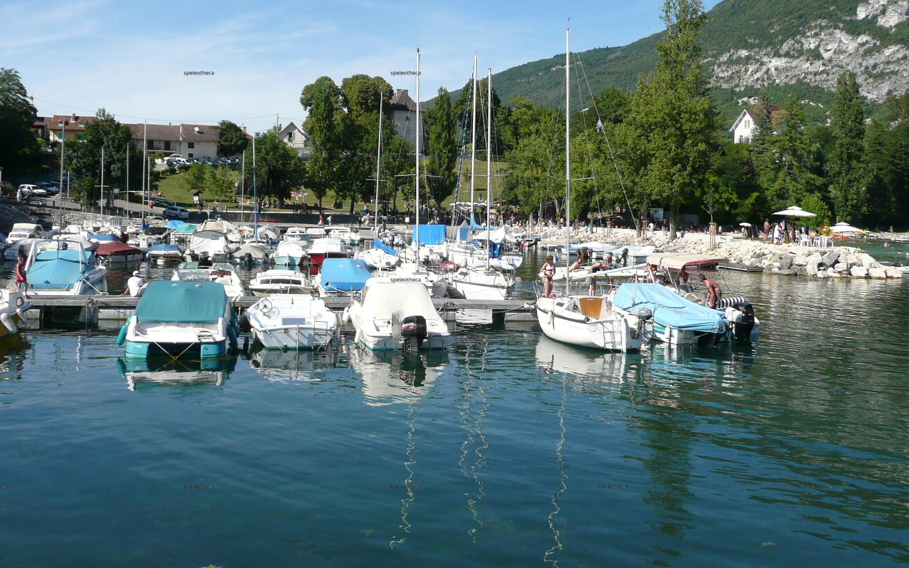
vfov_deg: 35.2
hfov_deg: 54.0
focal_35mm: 36
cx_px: 471
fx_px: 892
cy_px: 231
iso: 100
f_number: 3.3
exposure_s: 1/800
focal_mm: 4.6
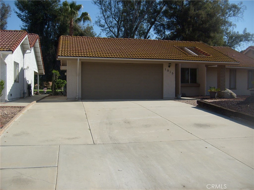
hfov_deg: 52.6
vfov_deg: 40.7
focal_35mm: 35
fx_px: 257
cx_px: 127
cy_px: 95
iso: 80
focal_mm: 5.8
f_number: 7.1
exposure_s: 1/350
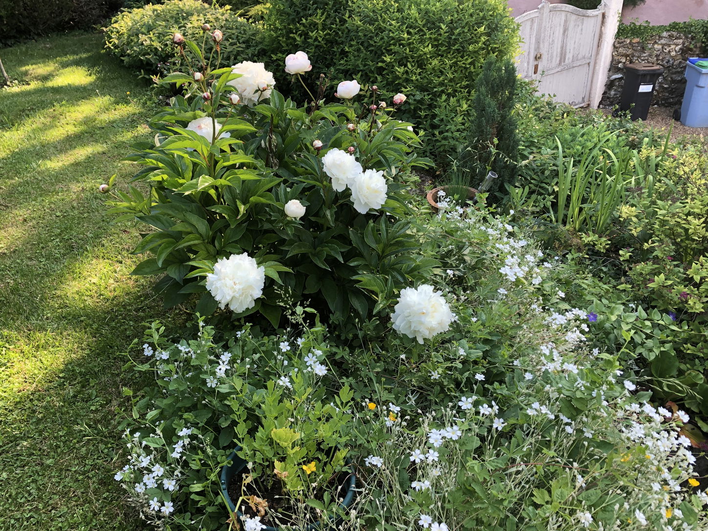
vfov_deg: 45.4
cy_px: 263
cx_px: 321
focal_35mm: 31
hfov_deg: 58.2
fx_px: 634
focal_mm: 3.99
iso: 25
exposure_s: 1/120
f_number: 1.8
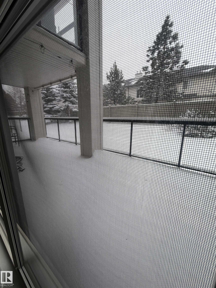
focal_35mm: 14
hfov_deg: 85.7
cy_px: 144
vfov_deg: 102.1
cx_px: 108
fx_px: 116
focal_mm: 2.22
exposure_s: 1/502
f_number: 2.2
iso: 64
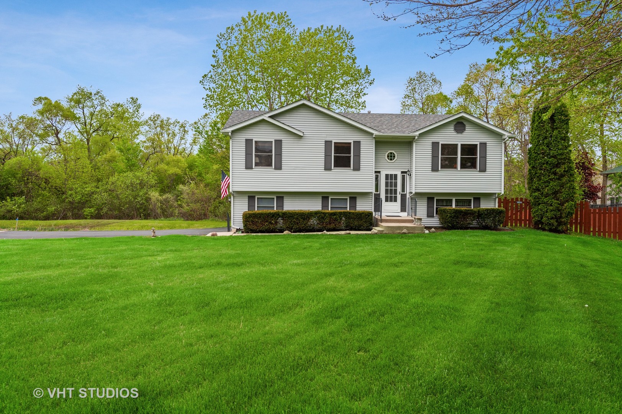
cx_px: 311
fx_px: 380
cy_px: 207
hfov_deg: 78.6
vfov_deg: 57.1
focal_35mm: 22
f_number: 8
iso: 200
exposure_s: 1/250
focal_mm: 22
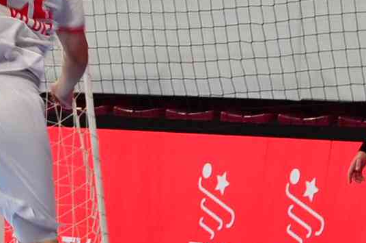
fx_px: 2448
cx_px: 1
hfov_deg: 8.5
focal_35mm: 241
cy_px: -119
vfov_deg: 5.6
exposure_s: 1/125
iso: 250
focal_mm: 35
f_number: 5.6
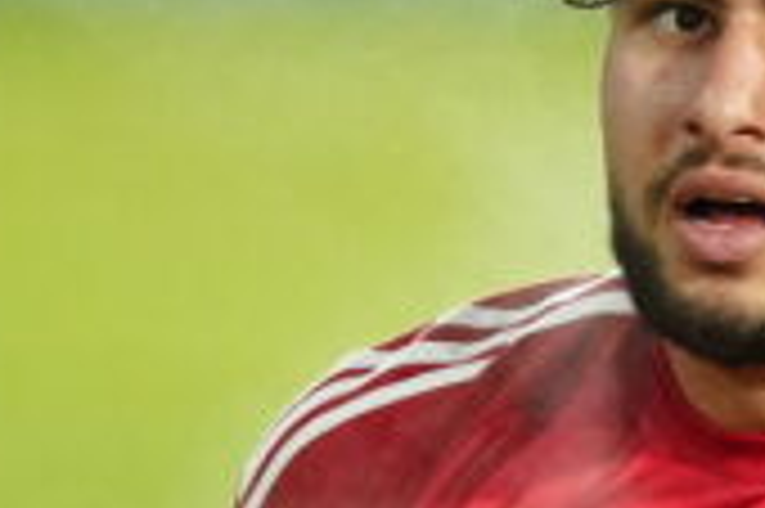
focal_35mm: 2413
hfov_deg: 0.9
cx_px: 580
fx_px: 51226
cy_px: 753
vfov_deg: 0.6
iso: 4000
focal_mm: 400
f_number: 2.8
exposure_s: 1/1250
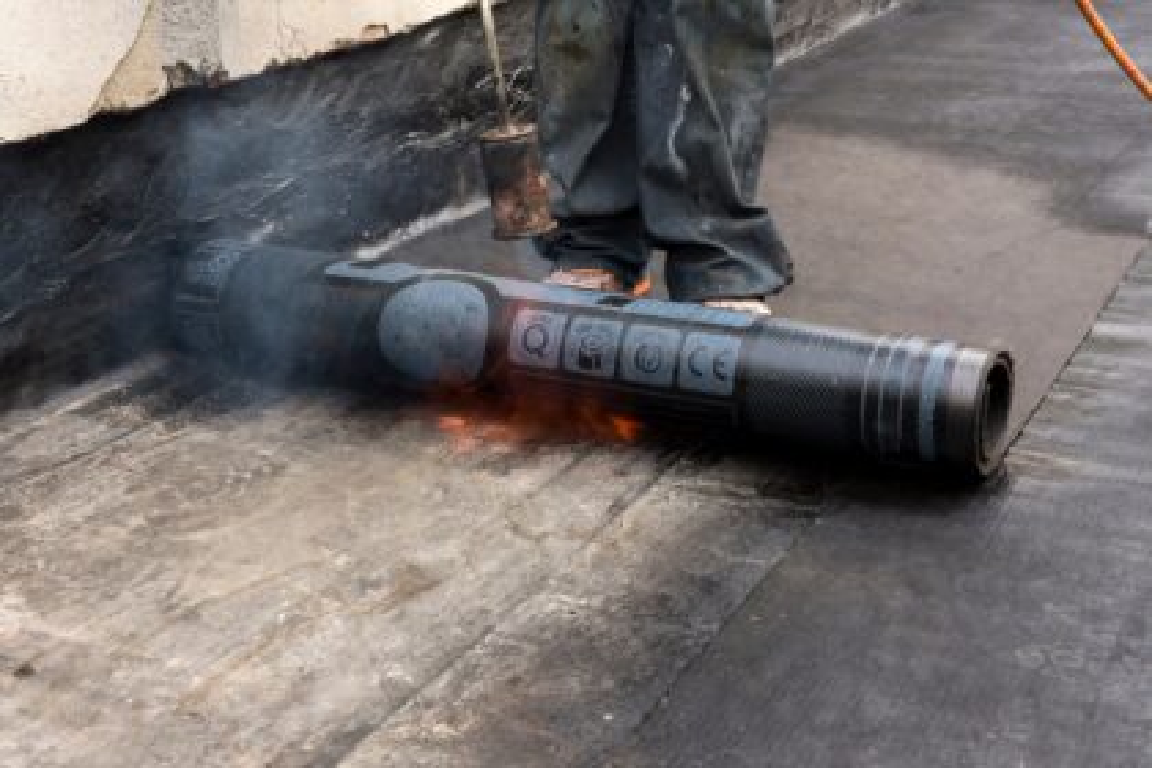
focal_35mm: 51
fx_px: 1632
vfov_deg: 26.5
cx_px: 576
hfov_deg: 38.9
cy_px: 384
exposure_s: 1/200
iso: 320
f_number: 8
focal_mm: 34
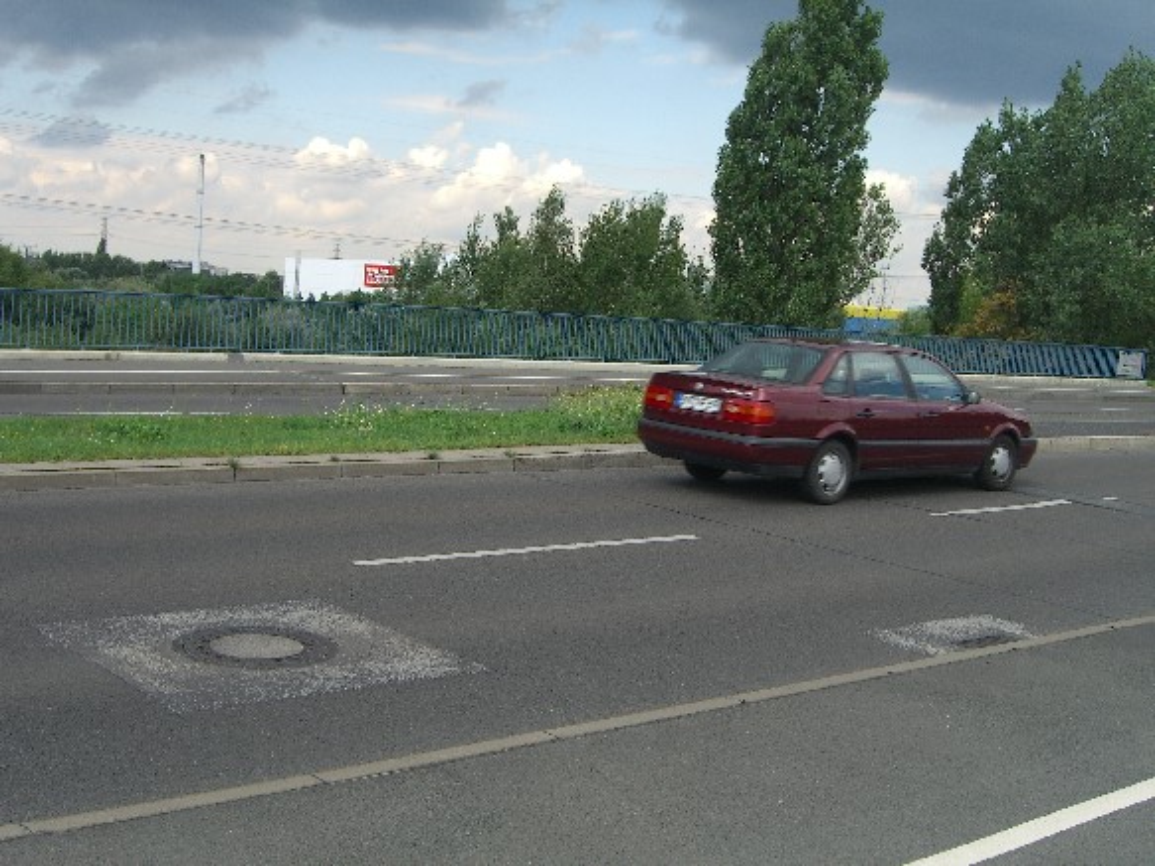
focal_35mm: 46
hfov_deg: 41.2
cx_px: 578
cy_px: 433
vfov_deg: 31.5
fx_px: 1535
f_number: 4.4
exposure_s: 1/250
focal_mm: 9.5
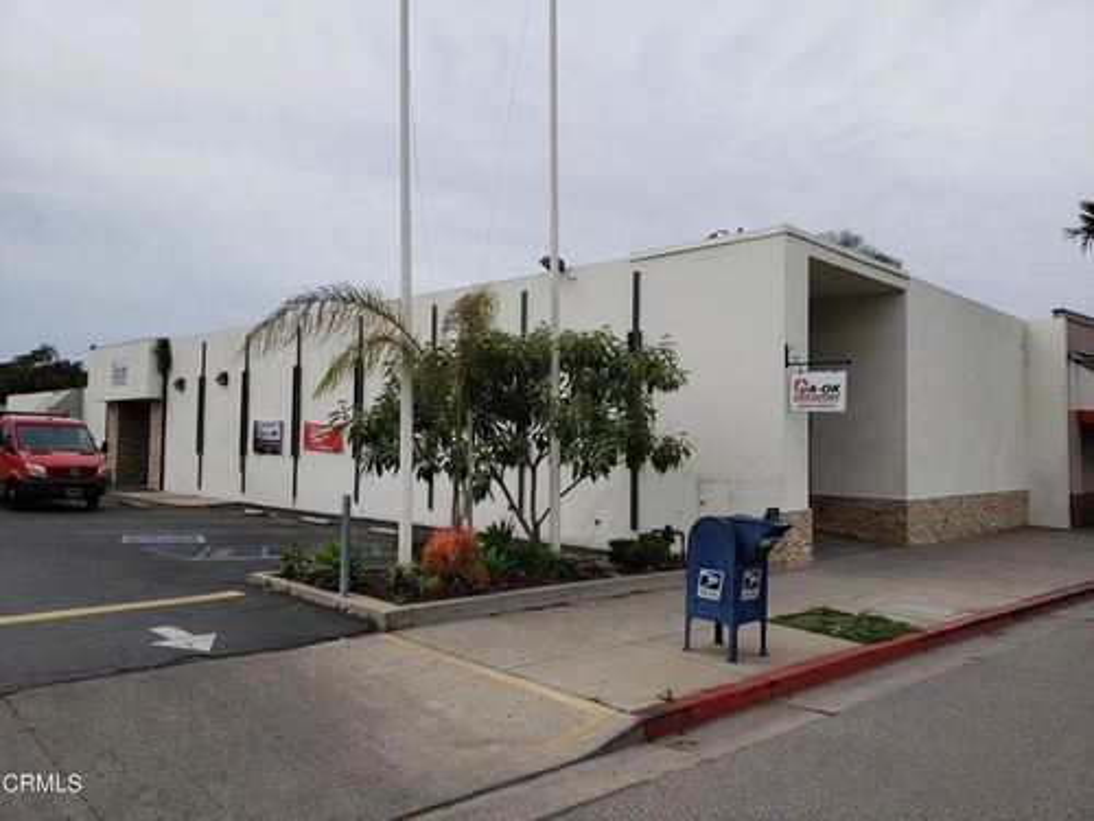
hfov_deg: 67.3
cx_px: 547
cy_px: 410
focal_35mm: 26
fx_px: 822
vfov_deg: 53.1
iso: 50
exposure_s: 1/1930
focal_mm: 4.3
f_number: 2.4
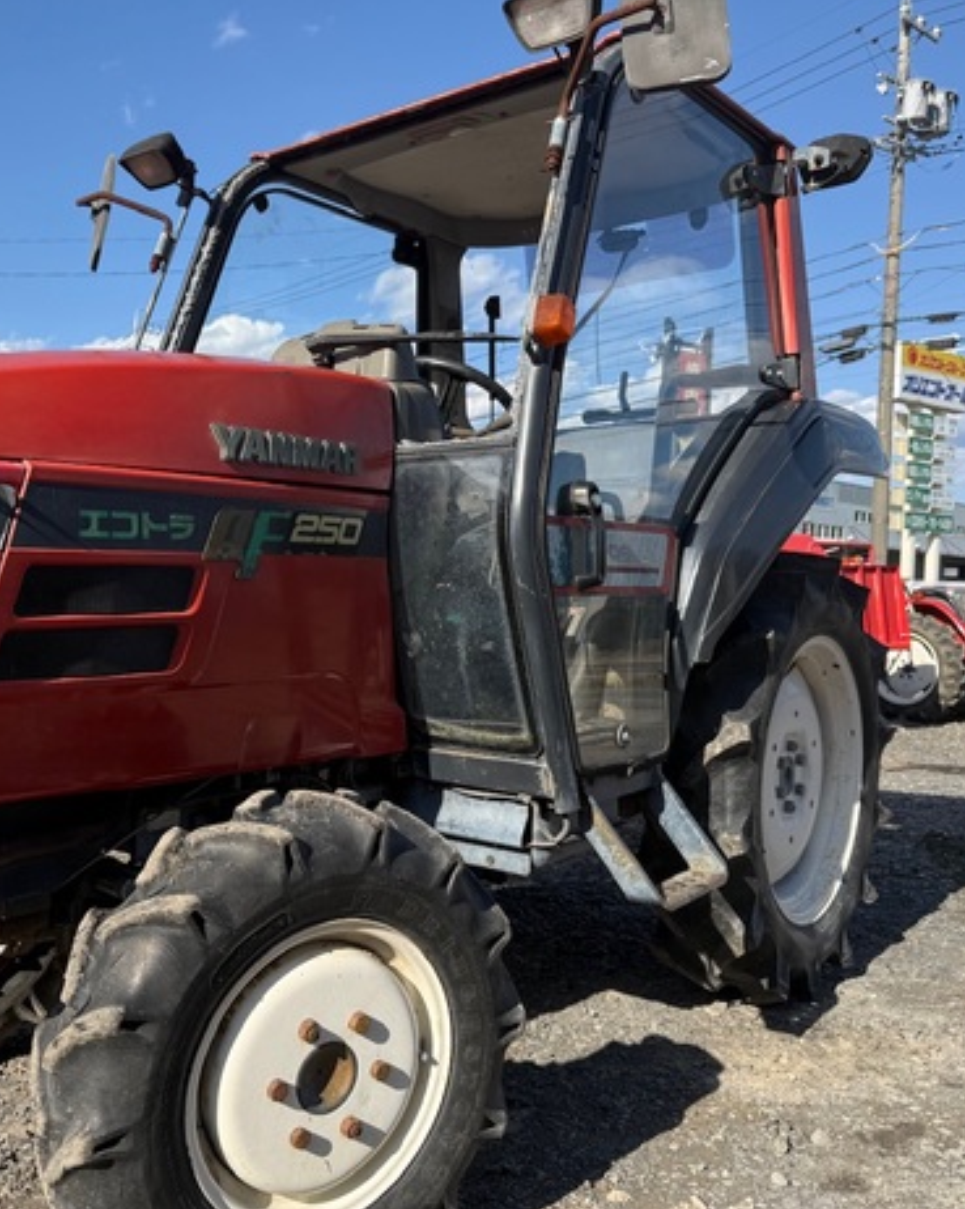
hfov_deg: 45.1
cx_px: 323
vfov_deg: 55.7
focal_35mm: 32
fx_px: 1144
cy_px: 614
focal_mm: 6.76
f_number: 1.78
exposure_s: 1/2445
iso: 80
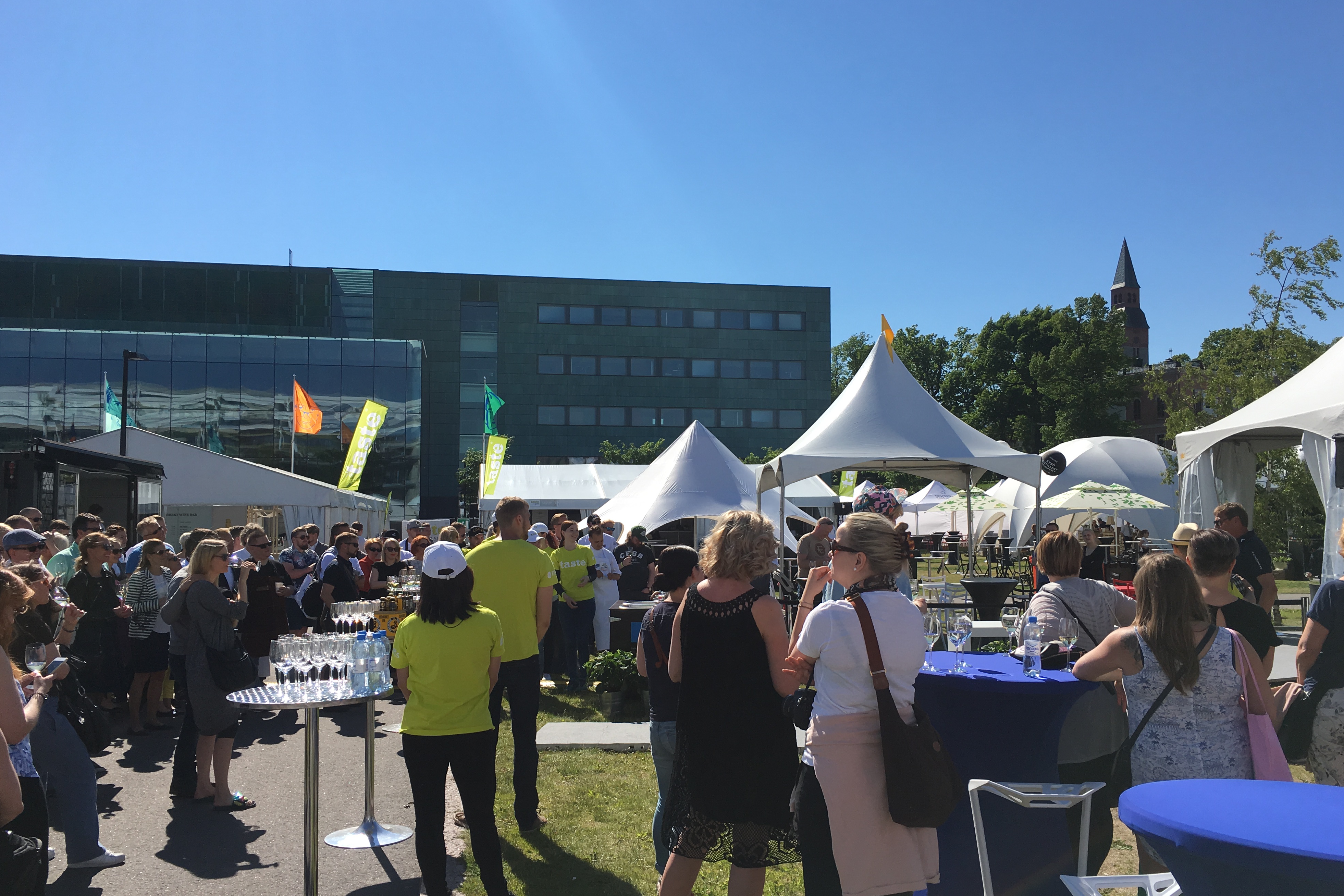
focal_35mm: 31
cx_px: 678
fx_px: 1157
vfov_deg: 42.3
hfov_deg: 60.3
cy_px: 462
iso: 25
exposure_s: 1/1972
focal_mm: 4.15
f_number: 2.2
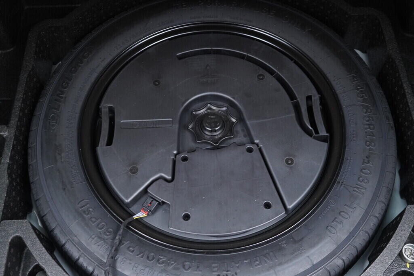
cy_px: 138
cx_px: 207
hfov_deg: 53.1
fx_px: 414
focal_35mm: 36
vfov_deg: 36.9
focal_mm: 24
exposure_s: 1/40
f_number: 2.8
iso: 1250
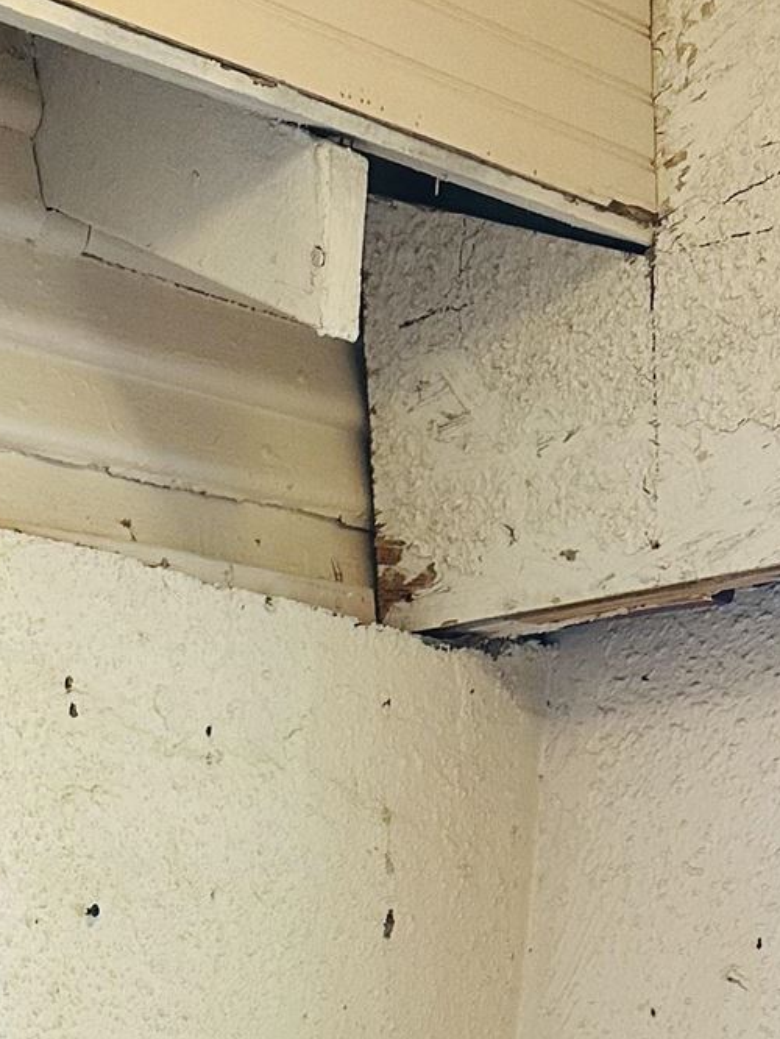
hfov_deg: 17.0
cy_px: 1741
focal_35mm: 83
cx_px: -175
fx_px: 2492
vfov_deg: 19.2
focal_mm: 6.86
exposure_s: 1/60
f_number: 1.78
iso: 200
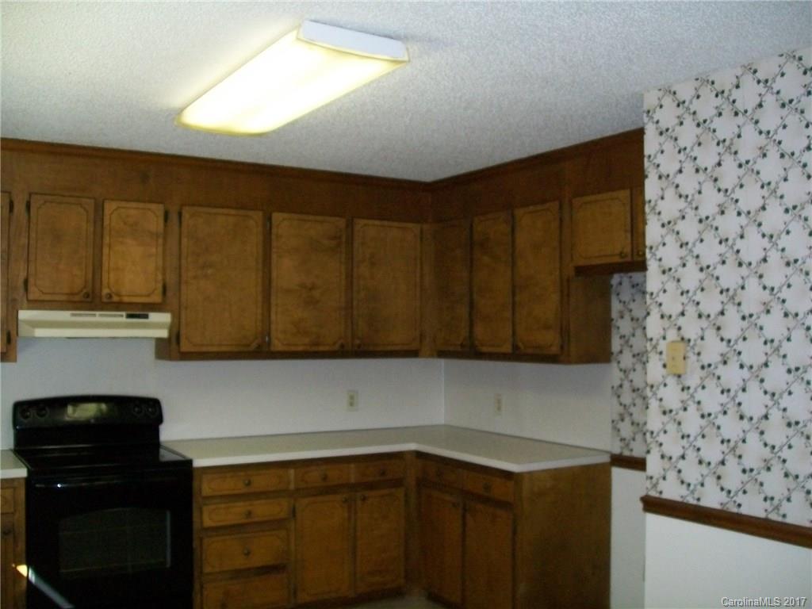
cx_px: 406
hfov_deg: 51.4
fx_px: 844
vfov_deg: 39.7
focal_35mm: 36
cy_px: 304
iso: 160
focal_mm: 6
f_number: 2.7
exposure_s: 1/60
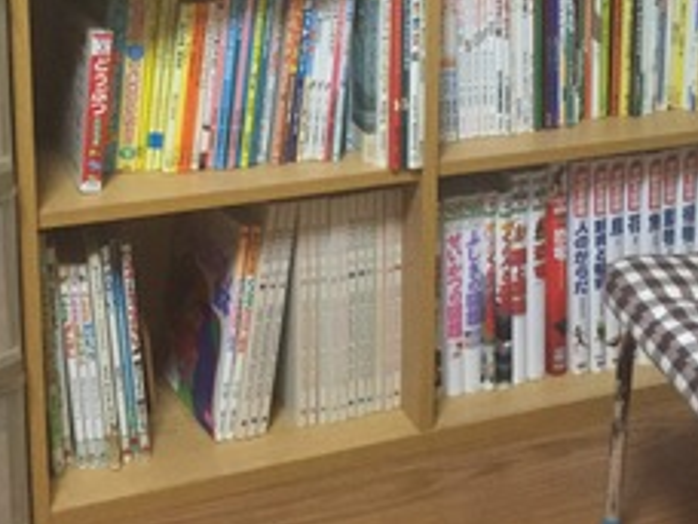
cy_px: -9
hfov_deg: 31.6
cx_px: 419
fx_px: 1230
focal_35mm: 61
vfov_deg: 23.0
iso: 250
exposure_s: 1/30
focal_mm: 4.15
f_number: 2.2
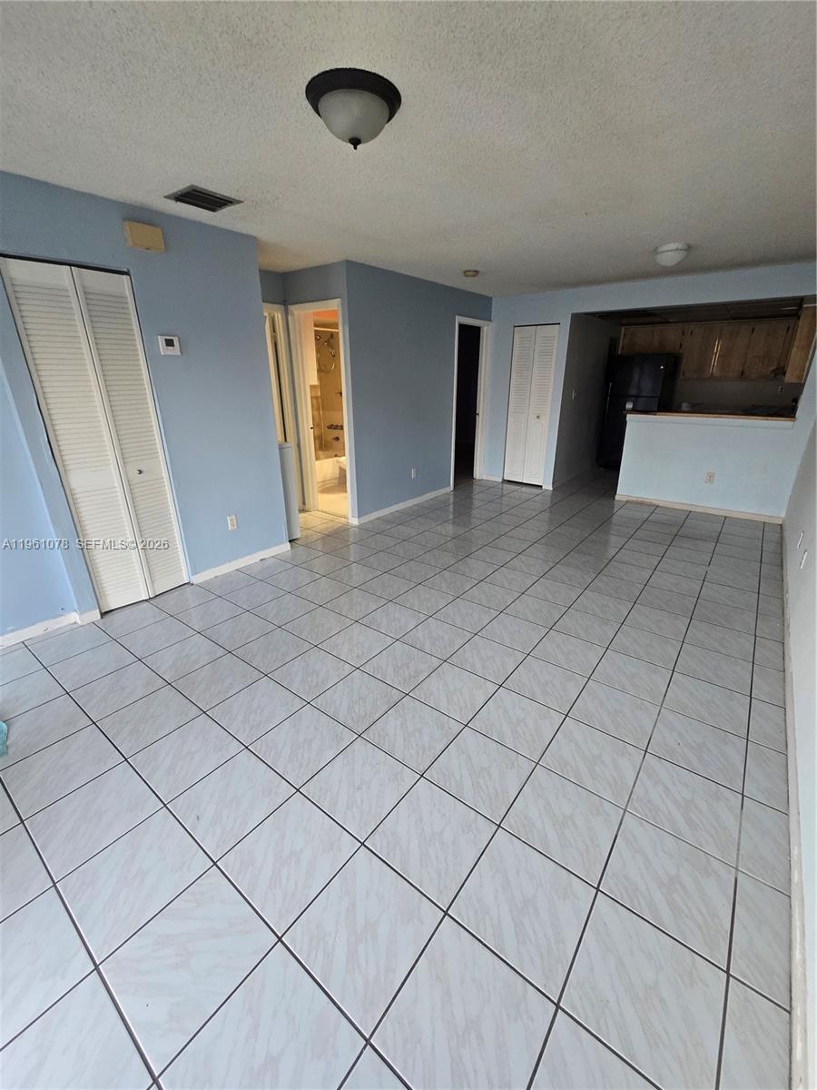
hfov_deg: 89.9
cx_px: 408
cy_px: 545
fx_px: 409
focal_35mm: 13
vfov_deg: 106.2
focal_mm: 2.2
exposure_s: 1/60
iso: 200
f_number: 2.2
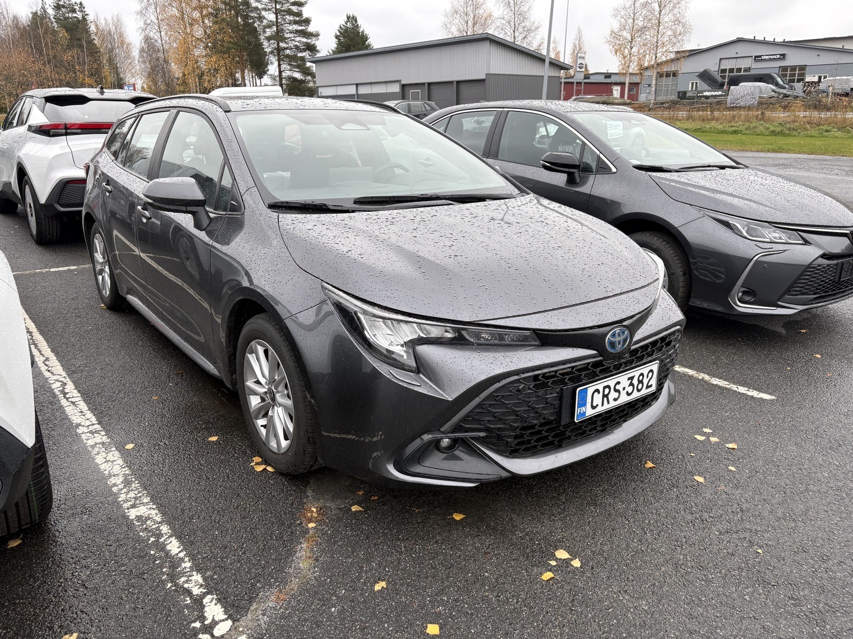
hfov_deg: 67.3
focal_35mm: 26
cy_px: 320
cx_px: 426
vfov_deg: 53.1
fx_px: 641
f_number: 1.6
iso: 40
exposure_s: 1/177
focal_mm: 5.96
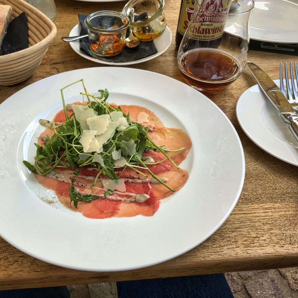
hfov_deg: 47.6
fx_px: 331
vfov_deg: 48.4
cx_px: 98
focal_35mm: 34
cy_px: 151
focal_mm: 4
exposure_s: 1/102
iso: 20
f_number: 1.8
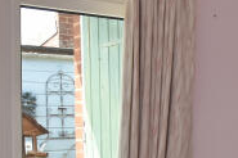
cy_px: 127
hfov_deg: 20.0
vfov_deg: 16.3
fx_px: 548
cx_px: 386
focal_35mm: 83
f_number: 5
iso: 220
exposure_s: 1/200
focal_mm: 10
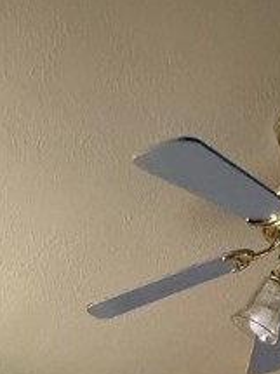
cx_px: 106
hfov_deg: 29.0
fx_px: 540
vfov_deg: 23.8
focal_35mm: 50
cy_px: 635
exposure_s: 1/60
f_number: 2.2
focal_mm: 2.22
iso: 500
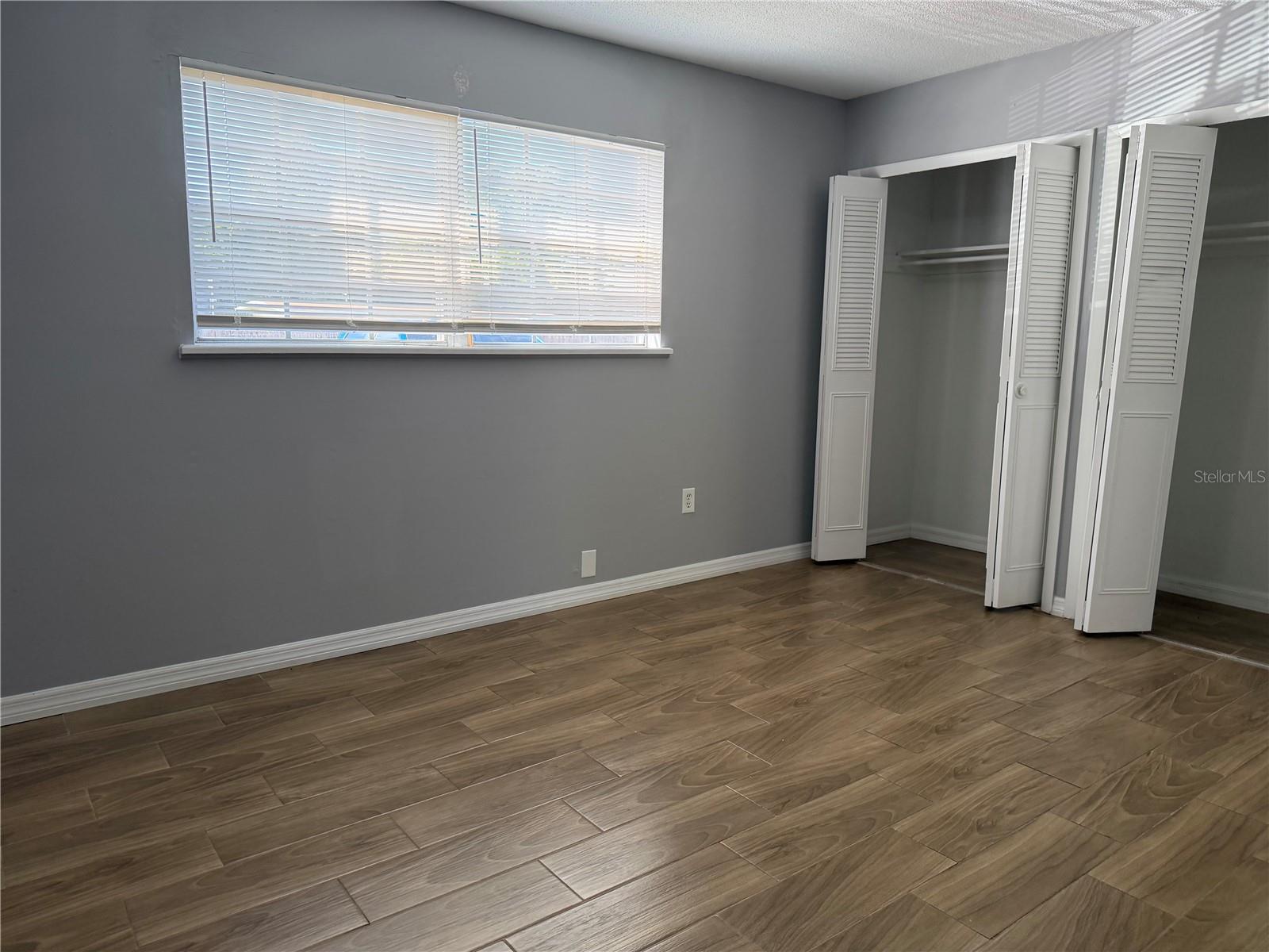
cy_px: 476
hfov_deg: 71.6
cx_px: 634
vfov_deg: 56.8
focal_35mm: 24
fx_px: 880
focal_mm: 6.76
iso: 125
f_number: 1.78
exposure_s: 1/208
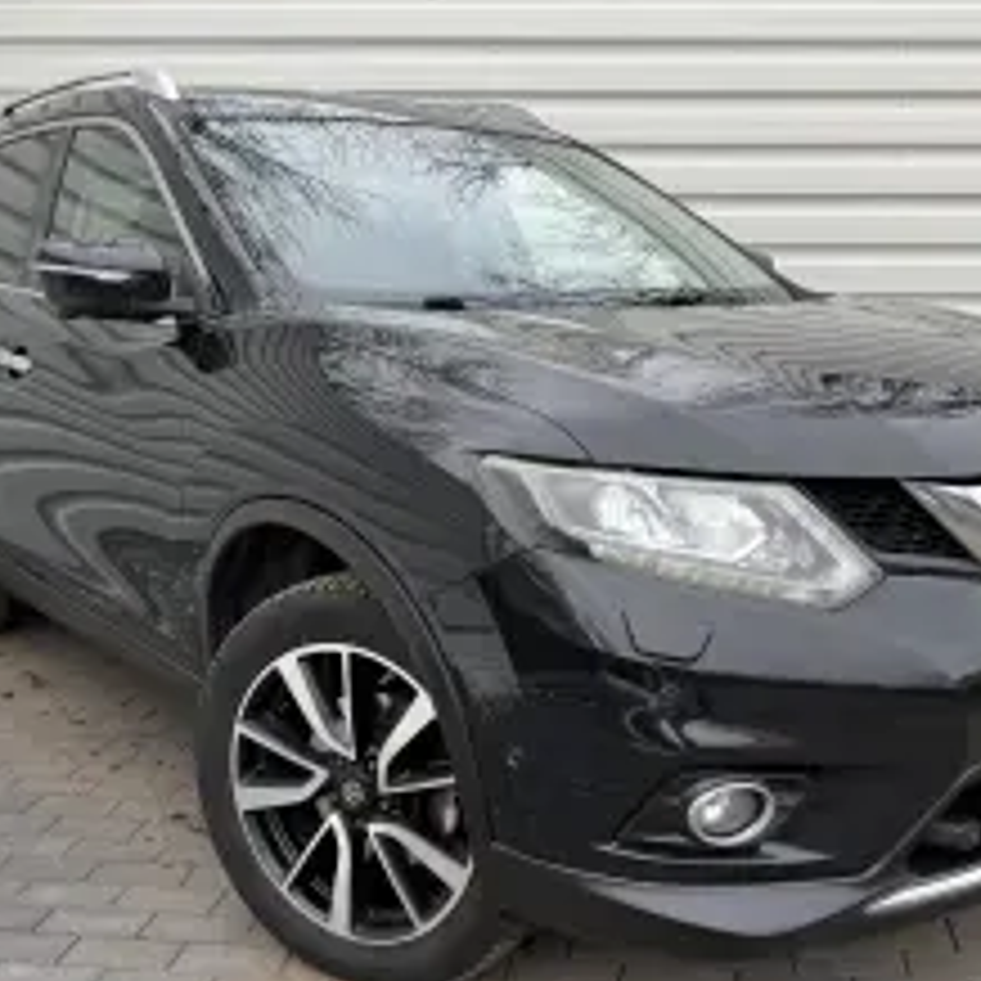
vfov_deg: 47.0
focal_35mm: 35
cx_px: 518
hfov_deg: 47.2
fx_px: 1122
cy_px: 576
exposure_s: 1/491
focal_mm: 6.76
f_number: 1.78
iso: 80
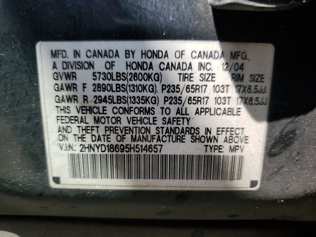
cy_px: 118
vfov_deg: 53.1
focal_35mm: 26
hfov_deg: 67.3
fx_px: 237
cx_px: 158
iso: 50
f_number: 1.5
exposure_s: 1/1250
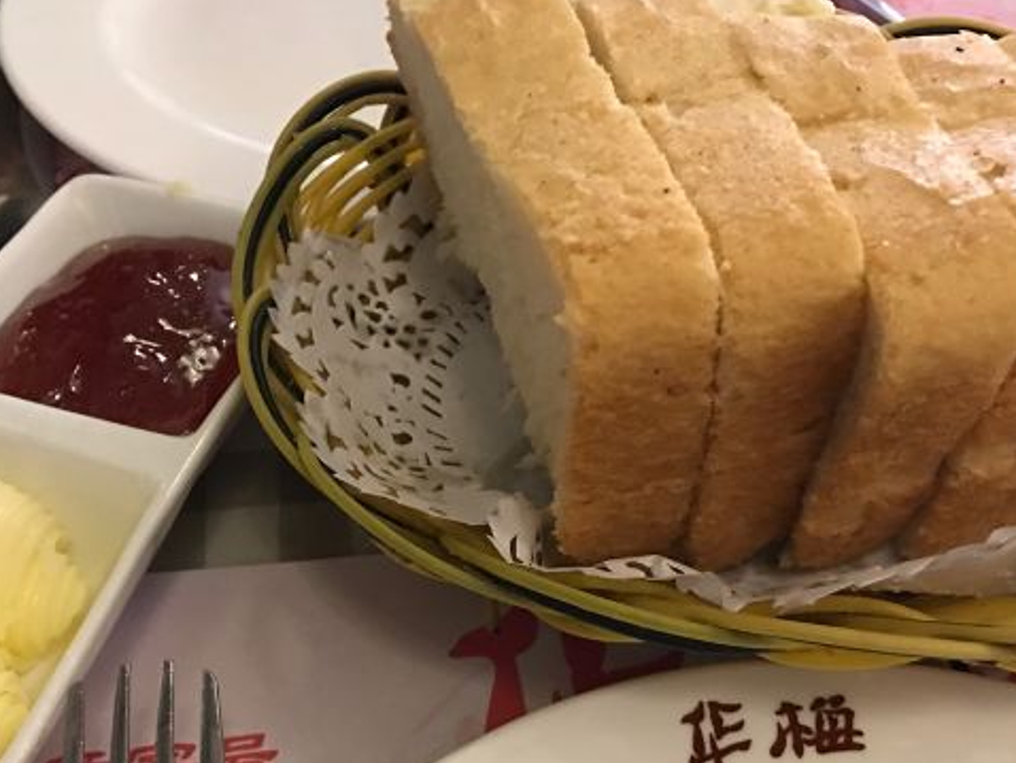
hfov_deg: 45.7
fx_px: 1204
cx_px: 493
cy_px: 484
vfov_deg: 35.0
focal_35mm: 41
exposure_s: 1/7
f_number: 1.8
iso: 100
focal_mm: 3.99
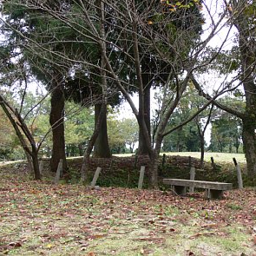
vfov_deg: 40.0
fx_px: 351
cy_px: 127
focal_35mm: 42
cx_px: 155
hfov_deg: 39.8
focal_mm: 7.4
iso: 80
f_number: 3.2
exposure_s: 1/60
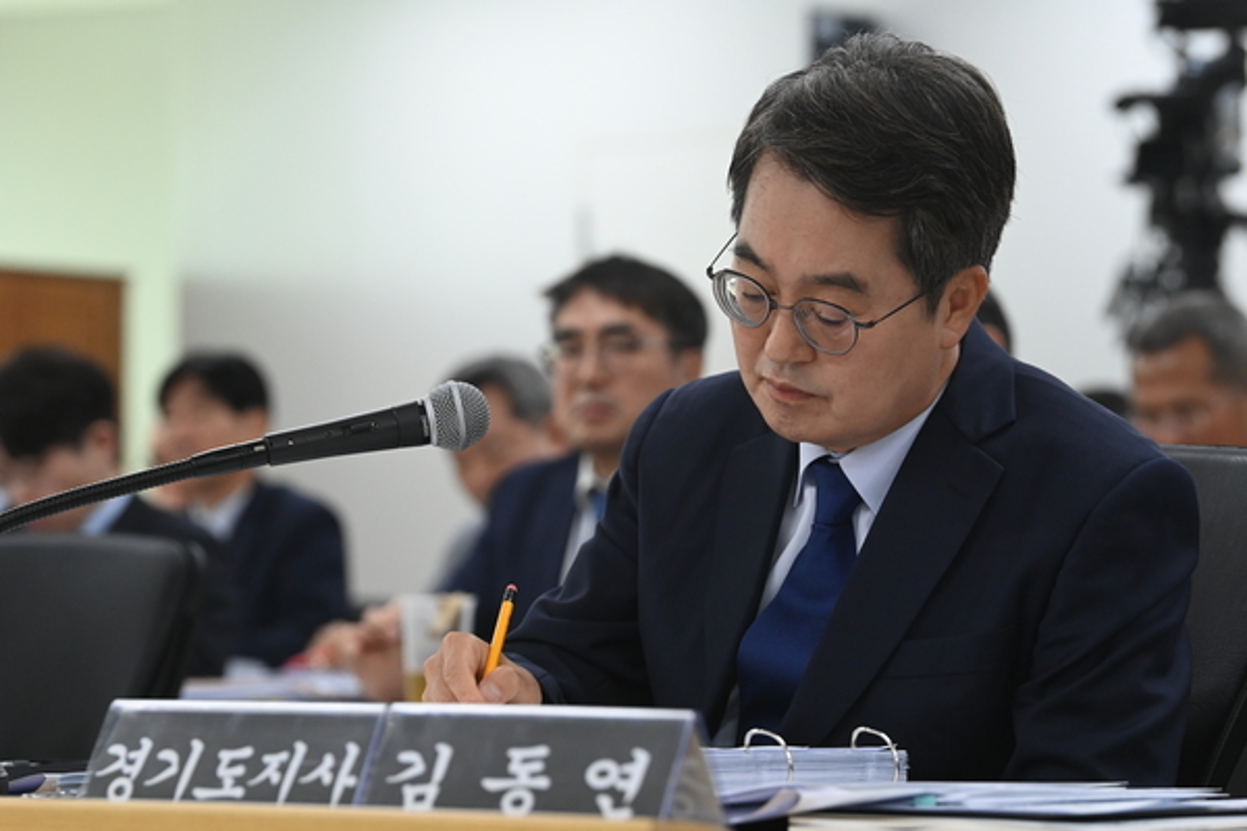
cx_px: 624
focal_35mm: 150
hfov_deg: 13.7
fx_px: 5195
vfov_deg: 9.1
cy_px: 416
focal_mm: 150
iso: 4000
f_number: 5.6
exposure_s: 1/250
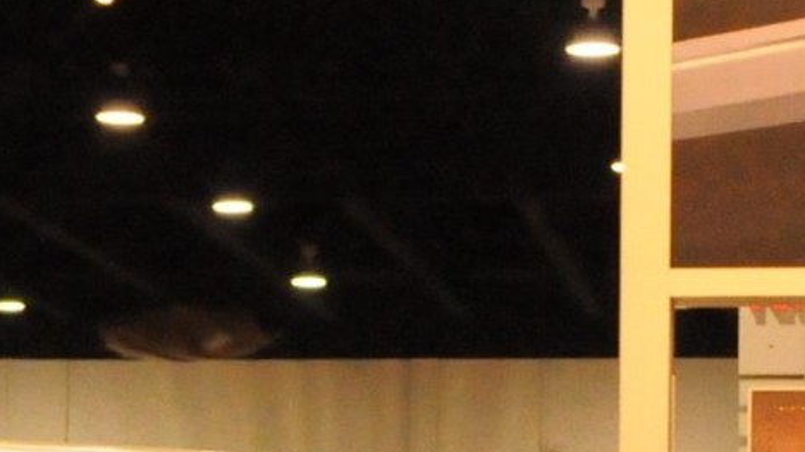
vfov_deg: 5.1
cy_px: 870
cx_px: -28
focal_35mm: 235
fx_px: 5015
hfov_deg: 9.1
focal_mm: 28
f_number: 8
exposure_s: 1/80
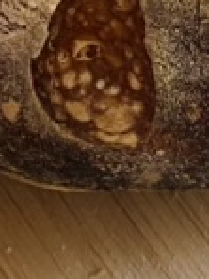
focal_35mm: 180
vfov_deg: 10.4
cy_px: -198
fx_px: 1449
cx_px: 173
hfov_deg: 8.2
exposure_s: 1/60
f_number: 1.8
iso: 200
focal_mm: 4.25
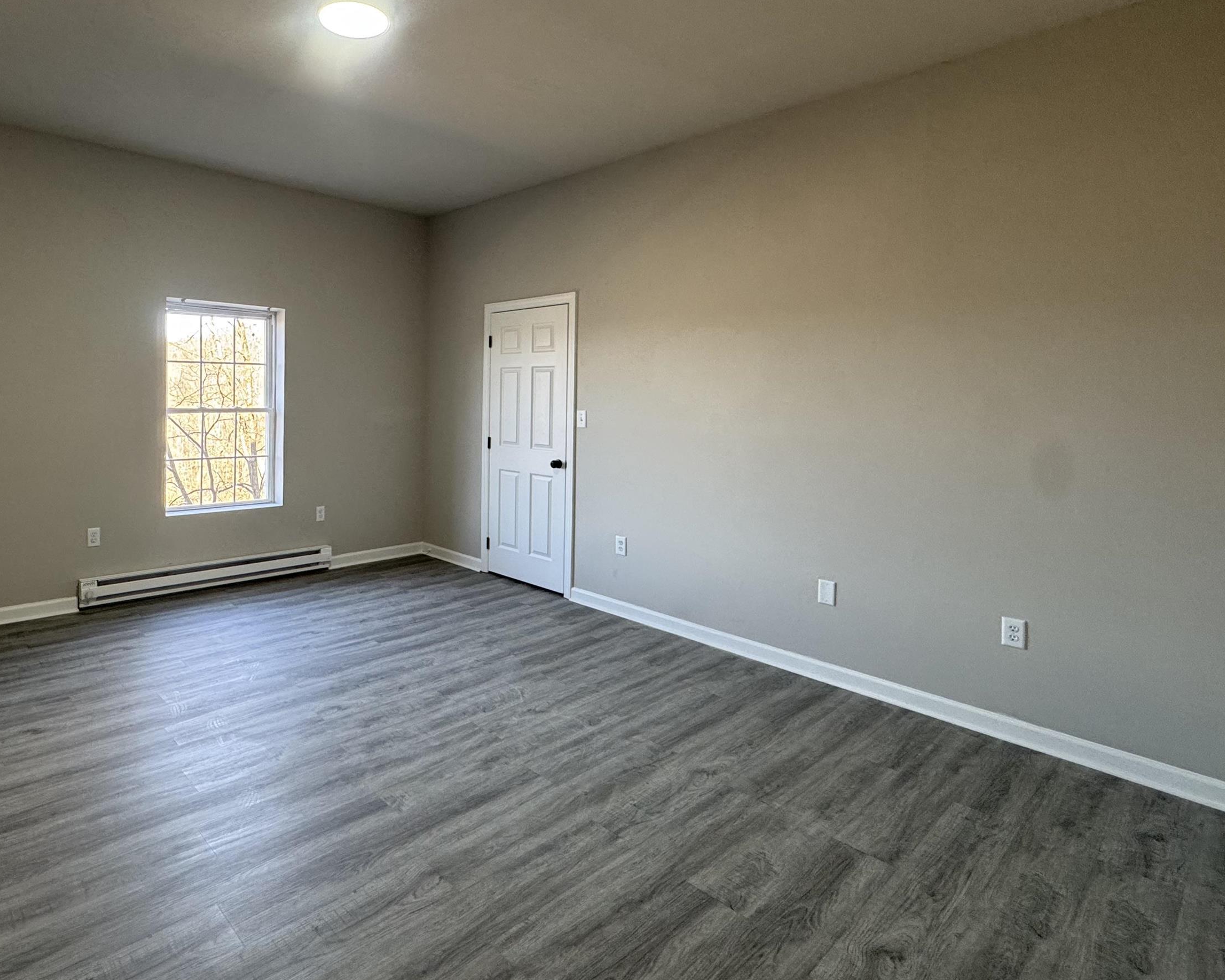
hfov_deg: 80.6
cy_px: 412
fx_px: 689
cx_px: 412
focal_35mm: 19
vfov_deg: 70.4
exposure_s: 1/120
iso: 250
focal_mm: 2.22
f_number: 2.2
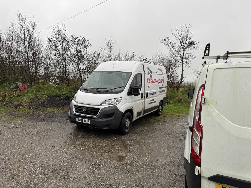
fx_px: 174
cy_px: 94
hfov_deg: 71.6
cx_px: 126
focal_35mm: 24
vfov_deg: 56.8
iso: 64
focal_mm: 6.76
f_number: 1.78
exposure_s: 1/166
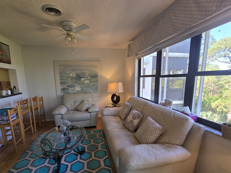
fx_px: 107
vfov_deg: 77.5
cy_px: 101
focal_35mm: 16
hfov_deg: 94.5
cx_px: 112
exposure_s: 1/60
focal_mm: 2.2
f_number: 2.2
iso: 125
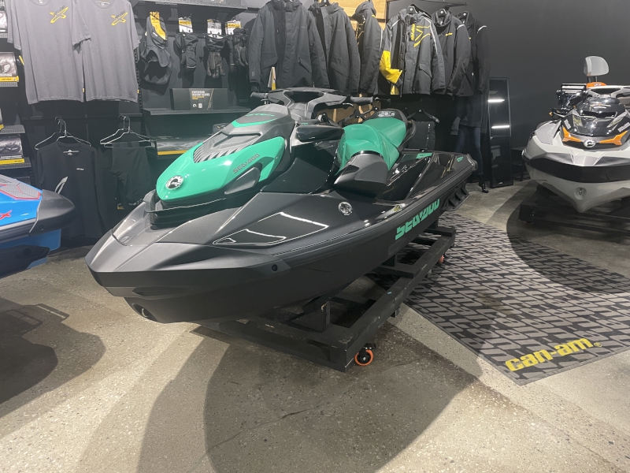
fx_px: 473
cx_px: 315
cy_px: 236
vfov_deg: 53.1
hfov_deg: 67.3
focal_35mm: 26
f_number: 1.6
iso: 200
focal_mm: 4.2
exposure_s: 1/60
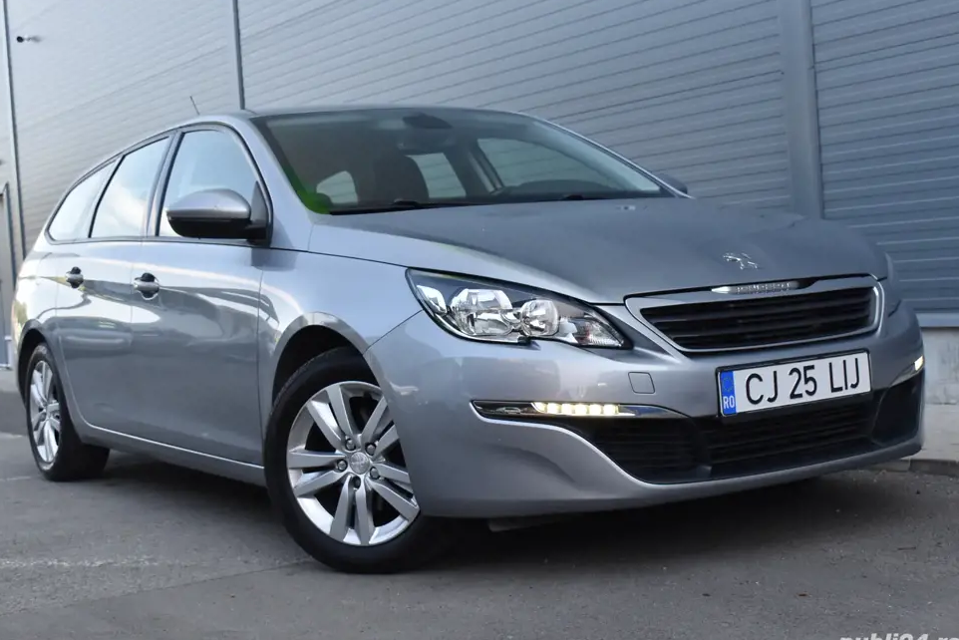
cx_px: 469
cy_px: 327
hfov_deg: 37.5
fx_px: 1412
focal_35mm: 53
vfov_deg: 25.5
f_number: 7.1
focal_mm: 34
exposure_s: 1/200
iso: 400
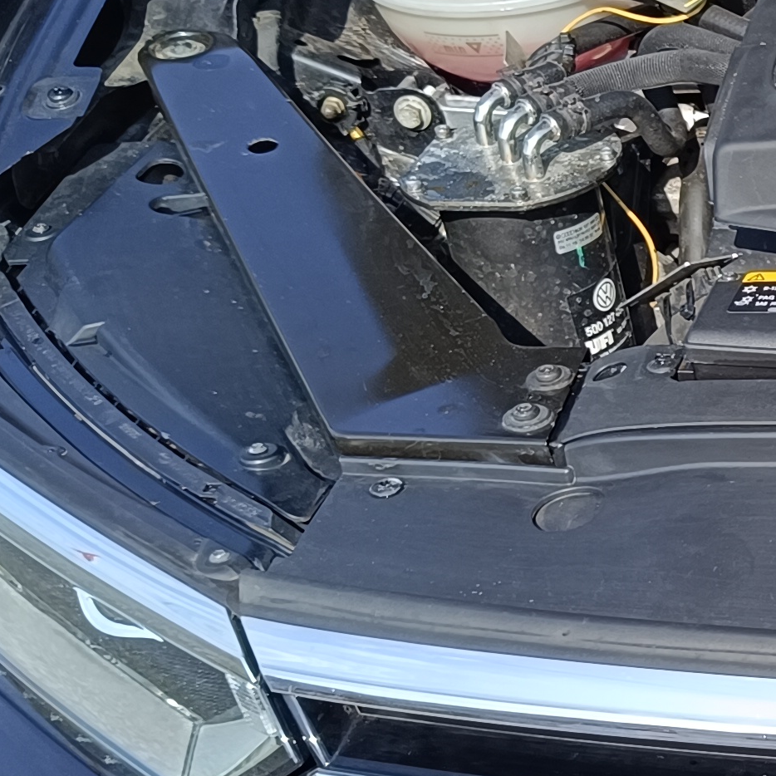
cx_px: 1406
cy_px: 543
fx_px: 2359
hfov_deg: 15.8
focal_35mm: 93
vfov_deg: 18.6
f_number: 1.88
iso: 53
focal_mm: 5.59
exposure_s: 1/513
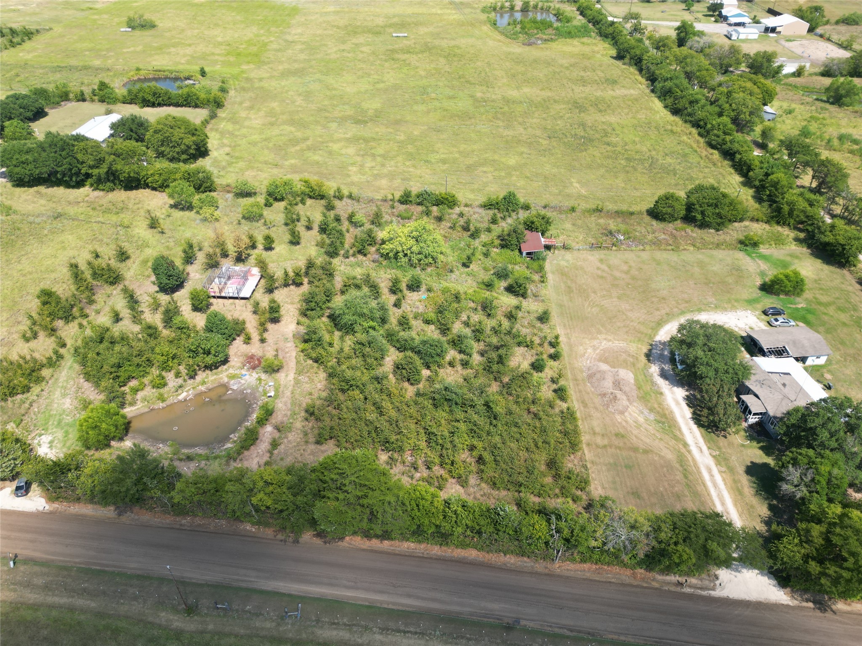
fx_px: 598
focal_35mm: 24
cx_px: 431
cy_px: 323
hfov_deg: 71.6
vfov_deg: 56.8
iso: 100
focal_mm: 6.72
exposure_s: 1/1250
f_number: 1.7
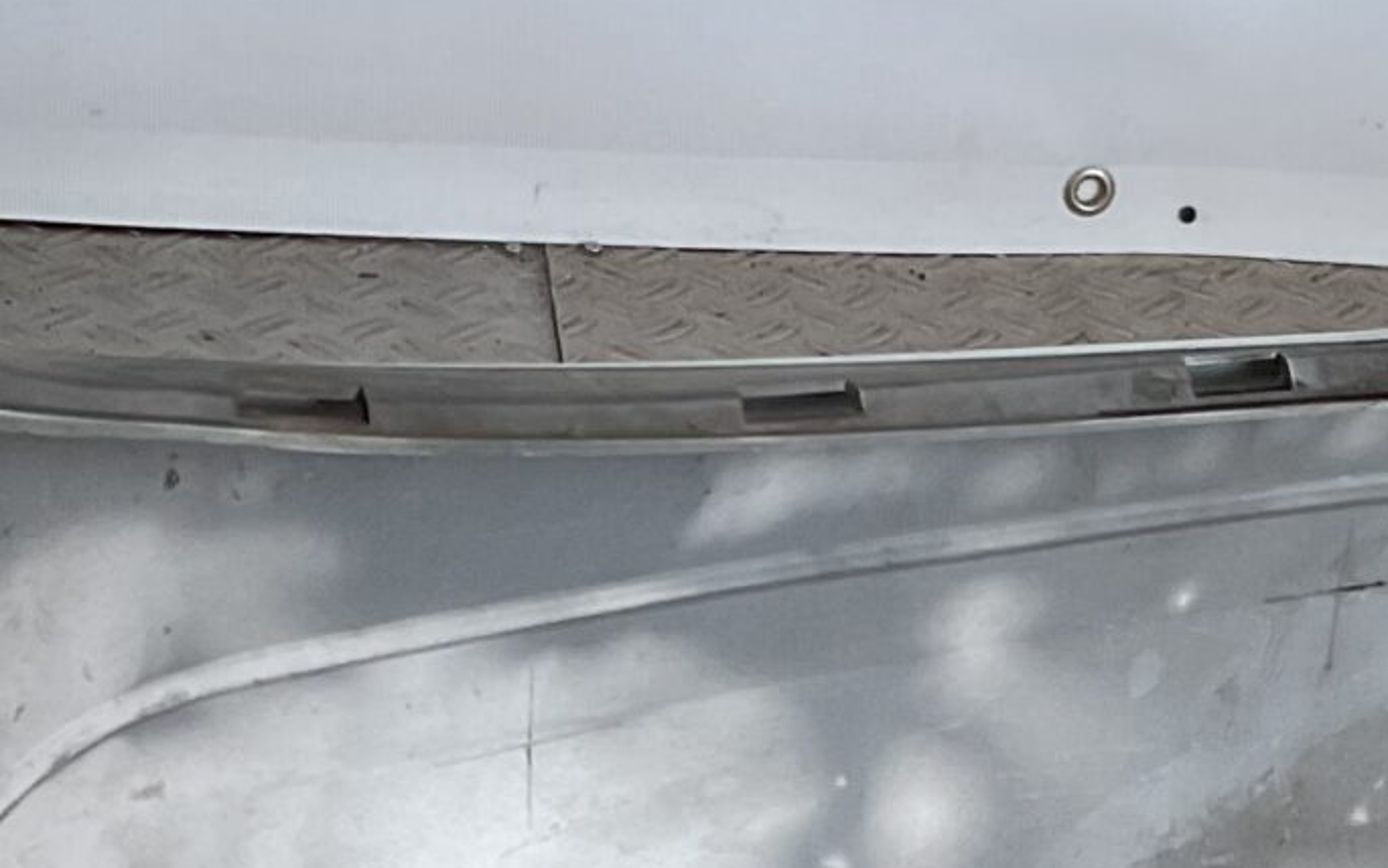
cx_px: 877
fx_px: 4352
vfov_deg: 11.0
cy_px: 1219
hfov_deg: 18.1
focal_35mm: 115
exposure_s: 1/50
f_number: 1.8
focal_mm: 3
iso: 40
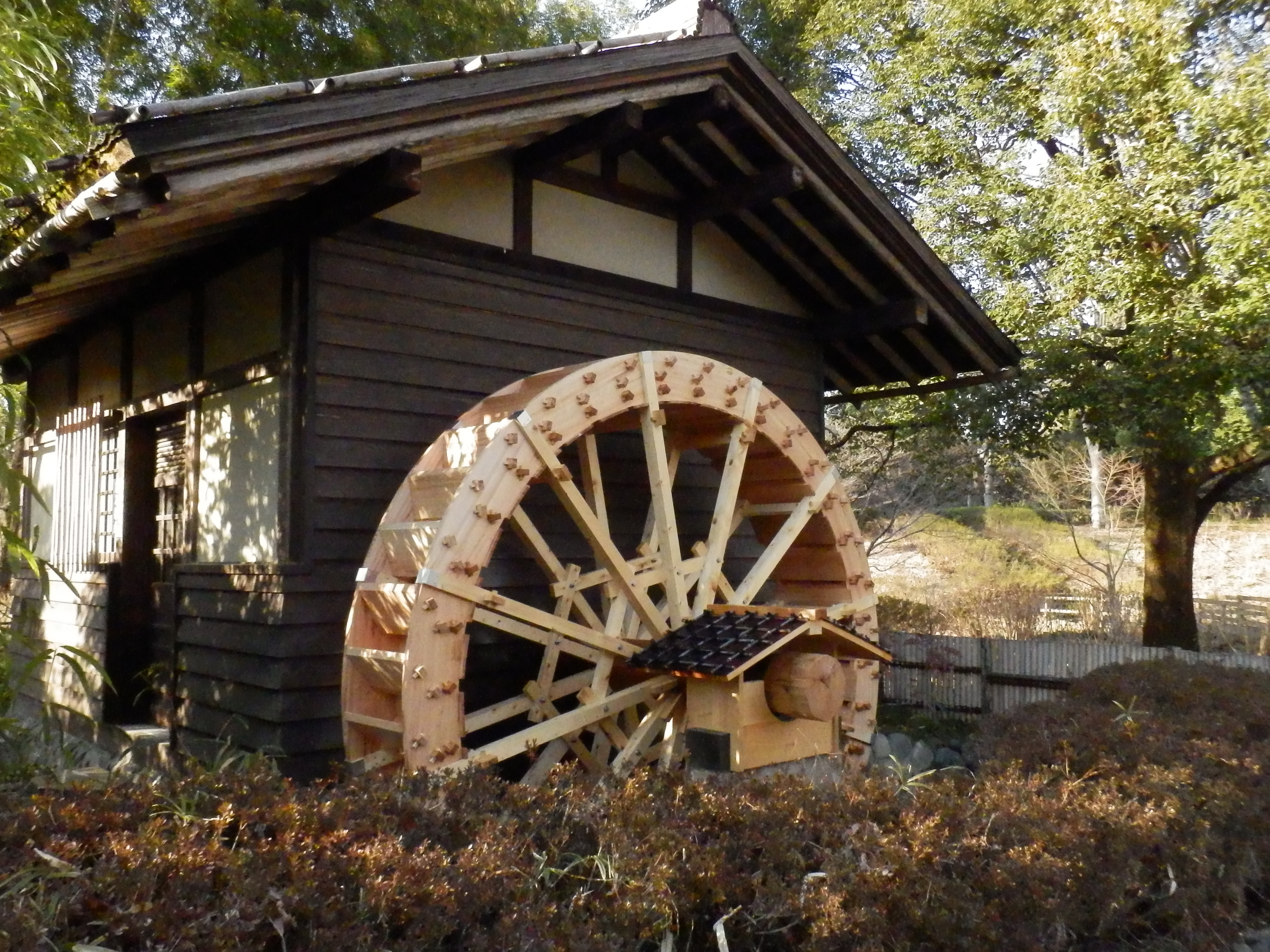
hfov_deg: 55.4
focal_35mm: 33
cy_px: 476
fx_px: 1211
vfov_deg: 42.9
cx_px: 635
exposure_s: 1/400
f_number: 9.4
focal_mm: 5.9
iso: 3200
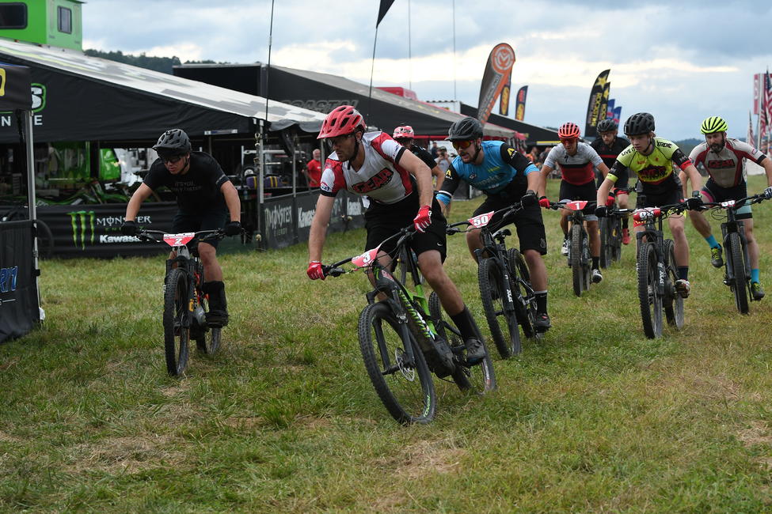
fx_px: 2509
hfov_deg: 17.5
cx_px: 386
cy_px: 257
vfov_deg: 11.7
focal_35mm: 117
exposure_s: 1/1000
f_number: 5
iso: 640
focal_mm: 78
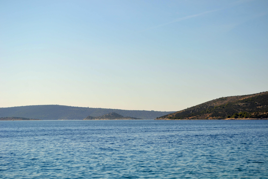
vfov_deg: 16.6
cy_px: 90
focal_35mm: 82
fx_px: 614
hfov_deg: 24.6
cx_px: 134
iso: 100
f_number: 7.1
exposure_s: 1/200
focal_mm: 55
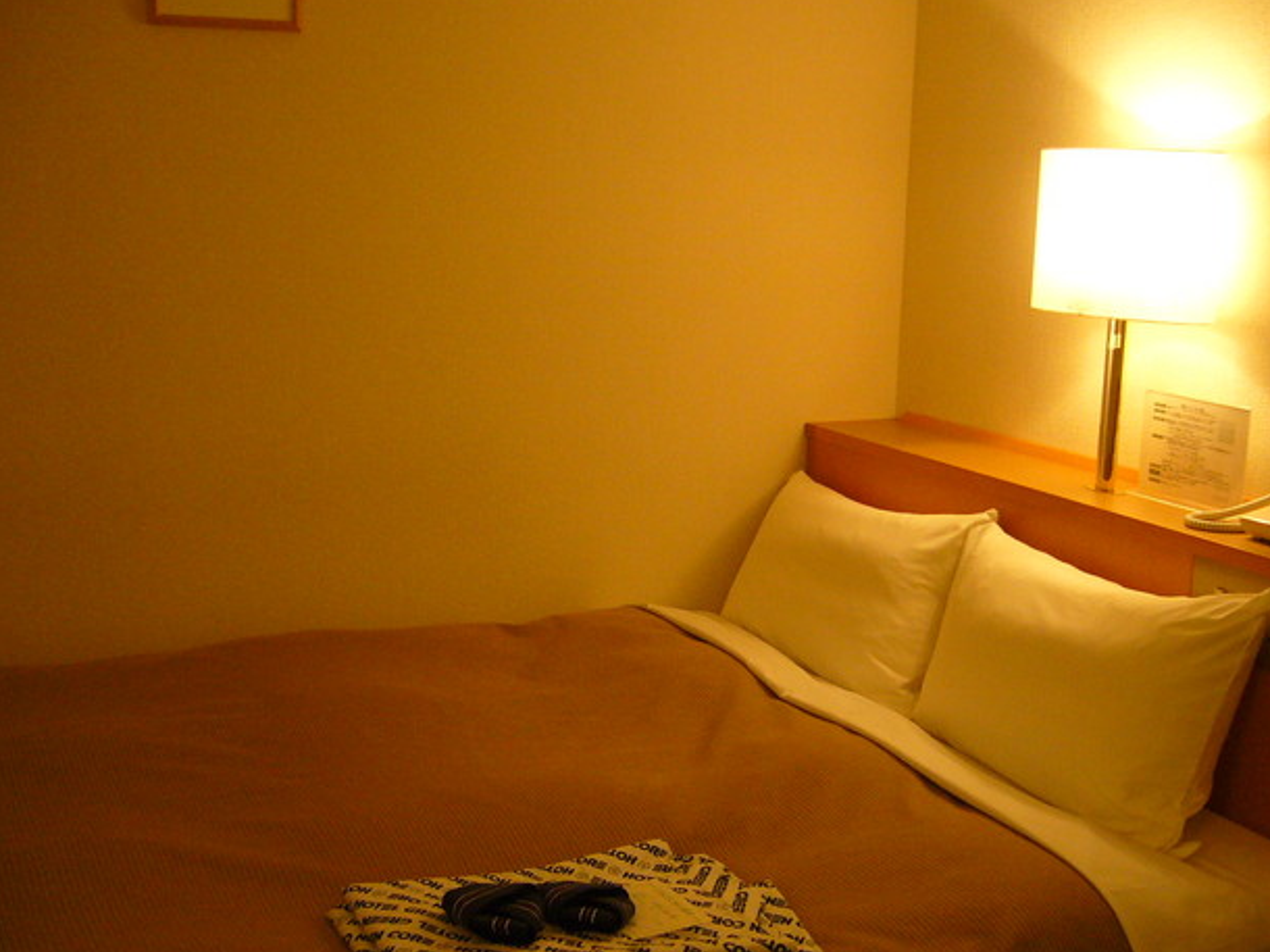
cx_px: 727
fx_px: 1577
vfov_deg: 33.6
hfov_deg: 43.8
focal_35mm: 43
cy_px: 506
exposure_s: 1/20
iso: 200
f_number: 2.8
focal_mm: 5.8
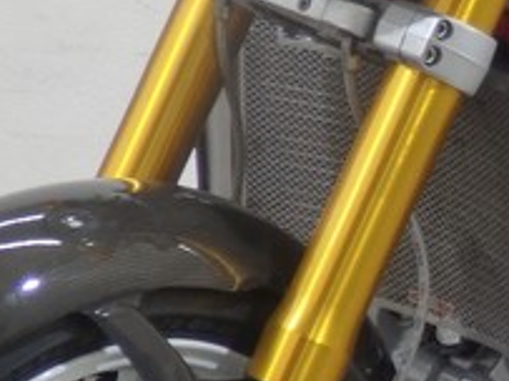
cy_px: 168
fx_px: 3997
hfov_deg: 7.2
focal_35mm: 272
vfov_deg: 5.5
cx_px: 715
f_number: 4.1
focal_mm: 9.8
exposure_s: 1/50
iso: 160
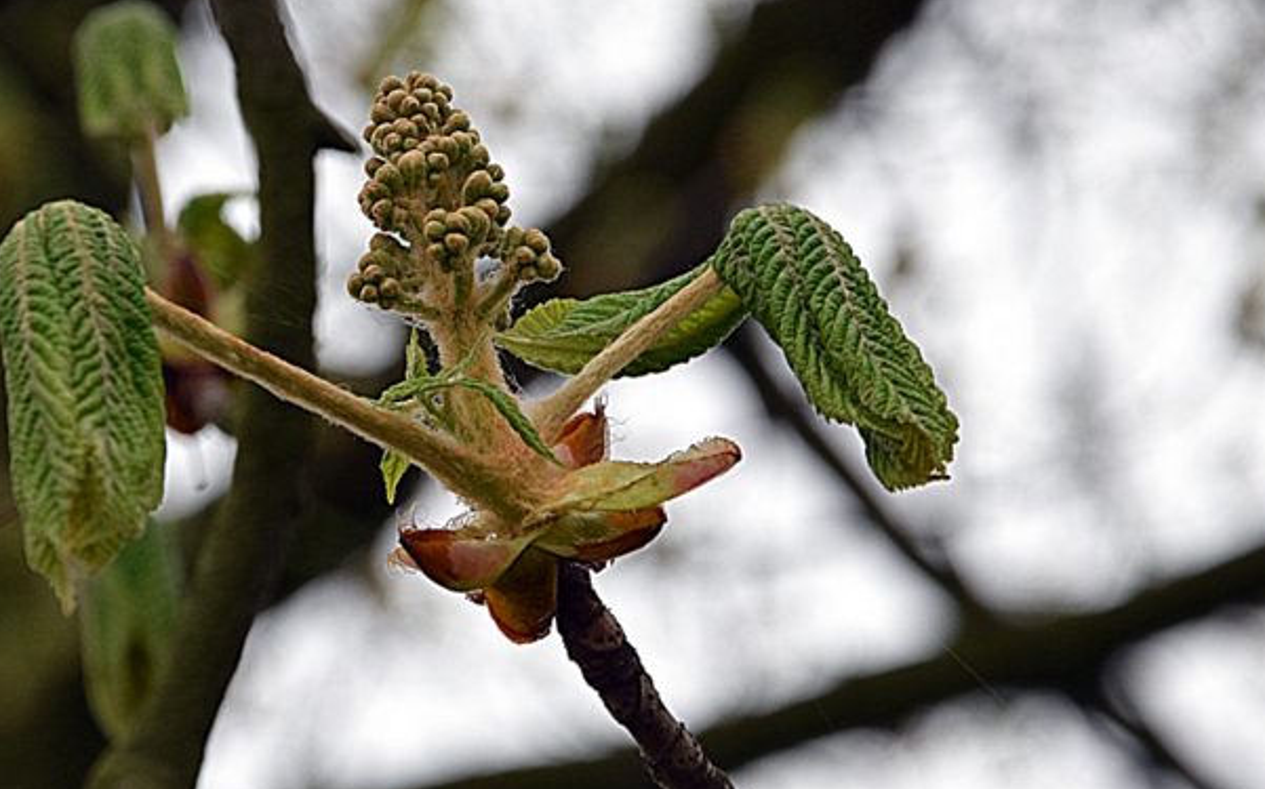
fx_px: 7363
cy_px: 518
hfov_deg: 9.8
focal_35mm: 214
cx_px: 488
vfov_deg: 6.1
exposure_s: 1/250
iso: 400
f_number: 8
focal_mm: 105
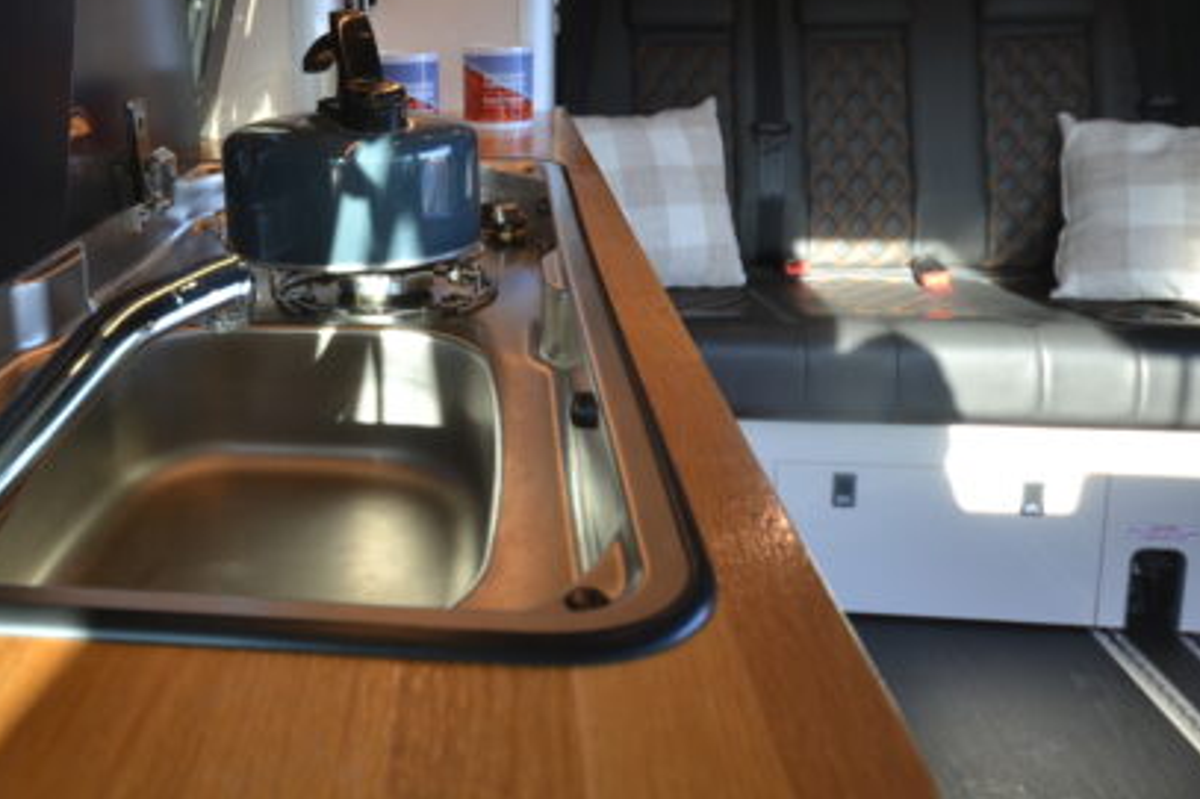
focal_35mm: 33
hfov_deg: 55.5
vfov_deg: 38.7
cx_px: 361
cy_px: 180
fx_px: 1099
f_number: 4.8
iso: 100
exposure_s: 1/30
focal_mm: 14
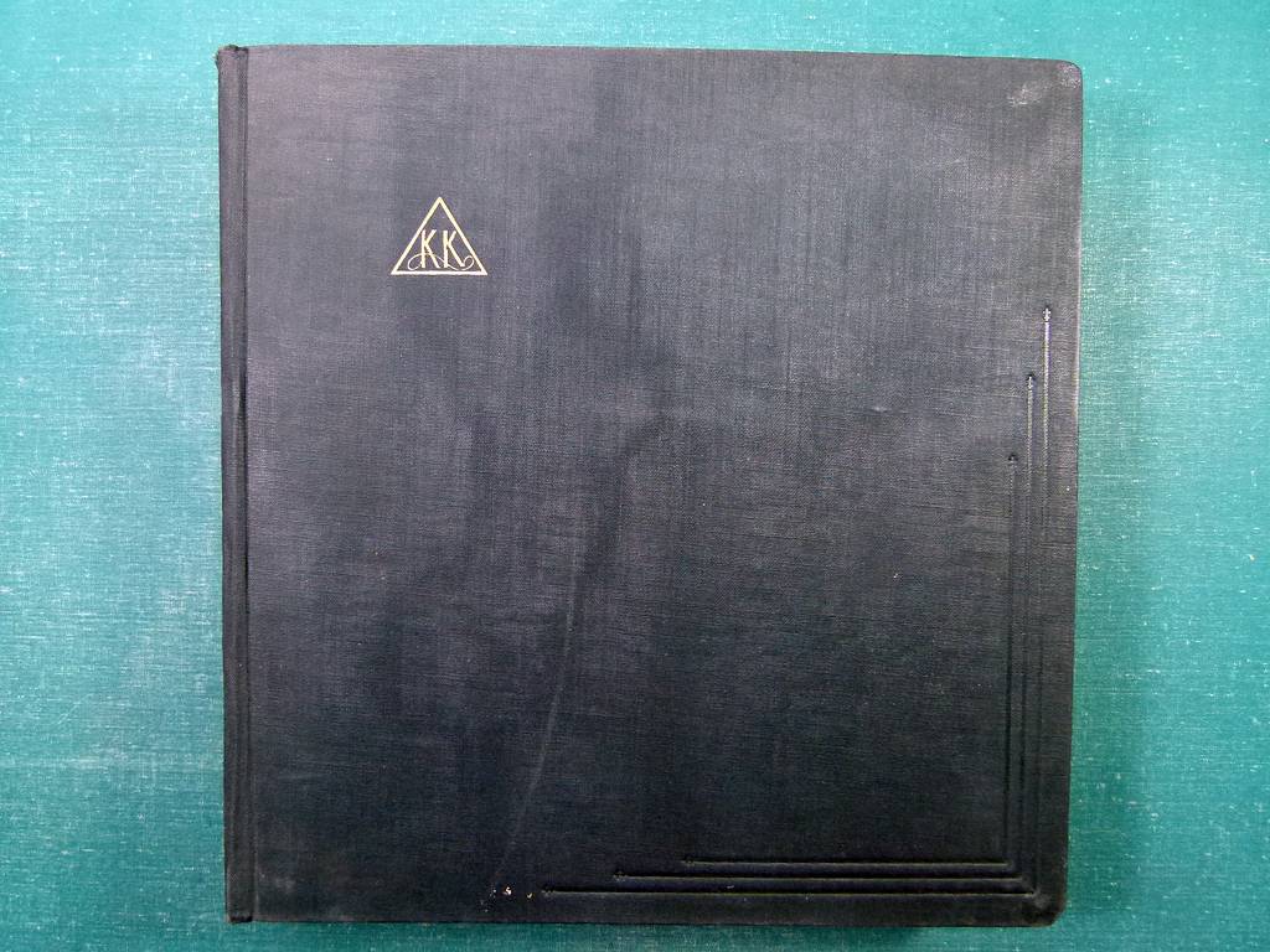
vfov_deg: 54.9
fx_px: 917
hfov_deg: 69.4
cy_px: 476
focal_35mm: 25
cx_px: 635
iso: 250
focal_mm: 4.5
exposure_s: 1/60
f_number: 2.8
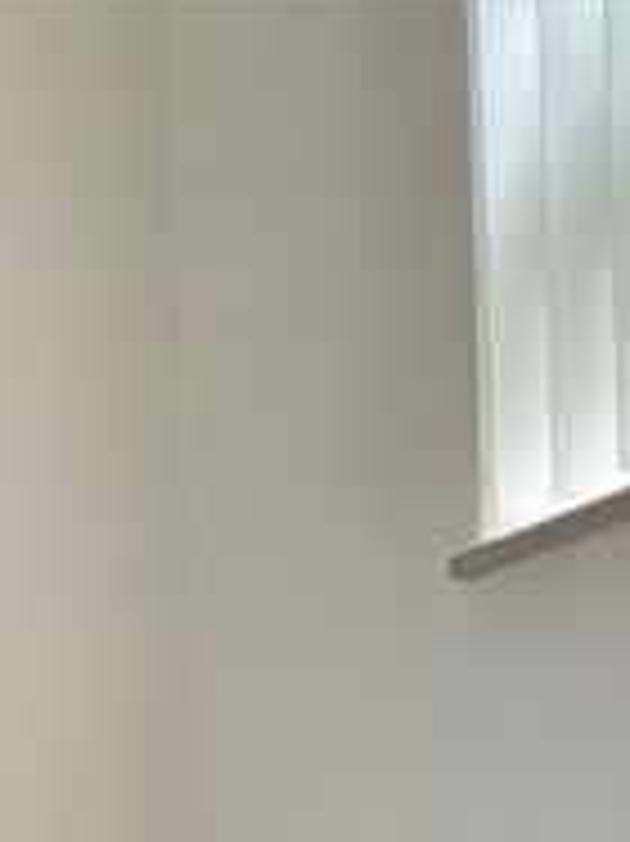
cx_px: -38
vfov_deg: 22.6
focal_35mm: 74
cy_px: 1180
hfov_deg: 19.2
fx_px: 1798
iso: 125
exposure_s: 1/120
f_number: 1.6
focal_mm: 4.2
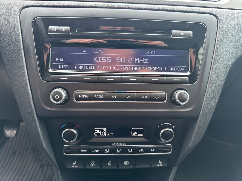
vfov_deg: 56.8
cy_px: 90
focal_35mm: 24
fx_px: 168
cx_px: 121
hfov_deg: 71.6
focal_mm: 6.76
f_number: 1.78
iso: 200
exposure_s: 1/78
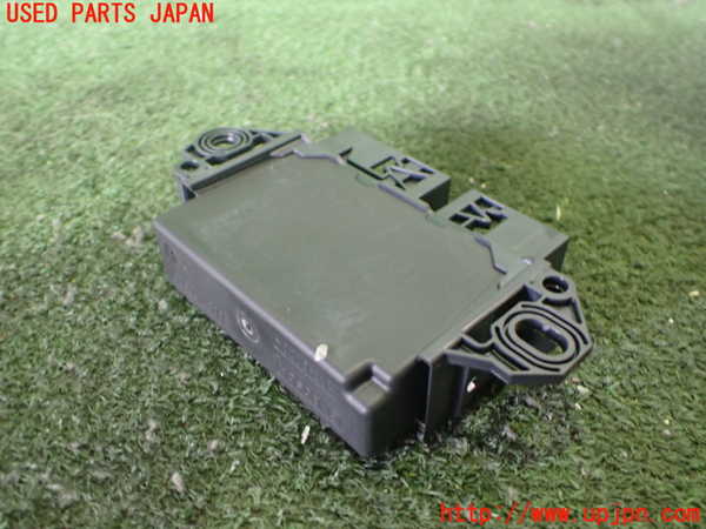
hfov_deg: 60.0
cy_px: 264
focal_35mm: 30
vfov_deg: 46.8
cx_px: 353
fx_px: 612
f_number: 2.3
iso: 800
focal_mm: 5.4
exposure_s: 1/40
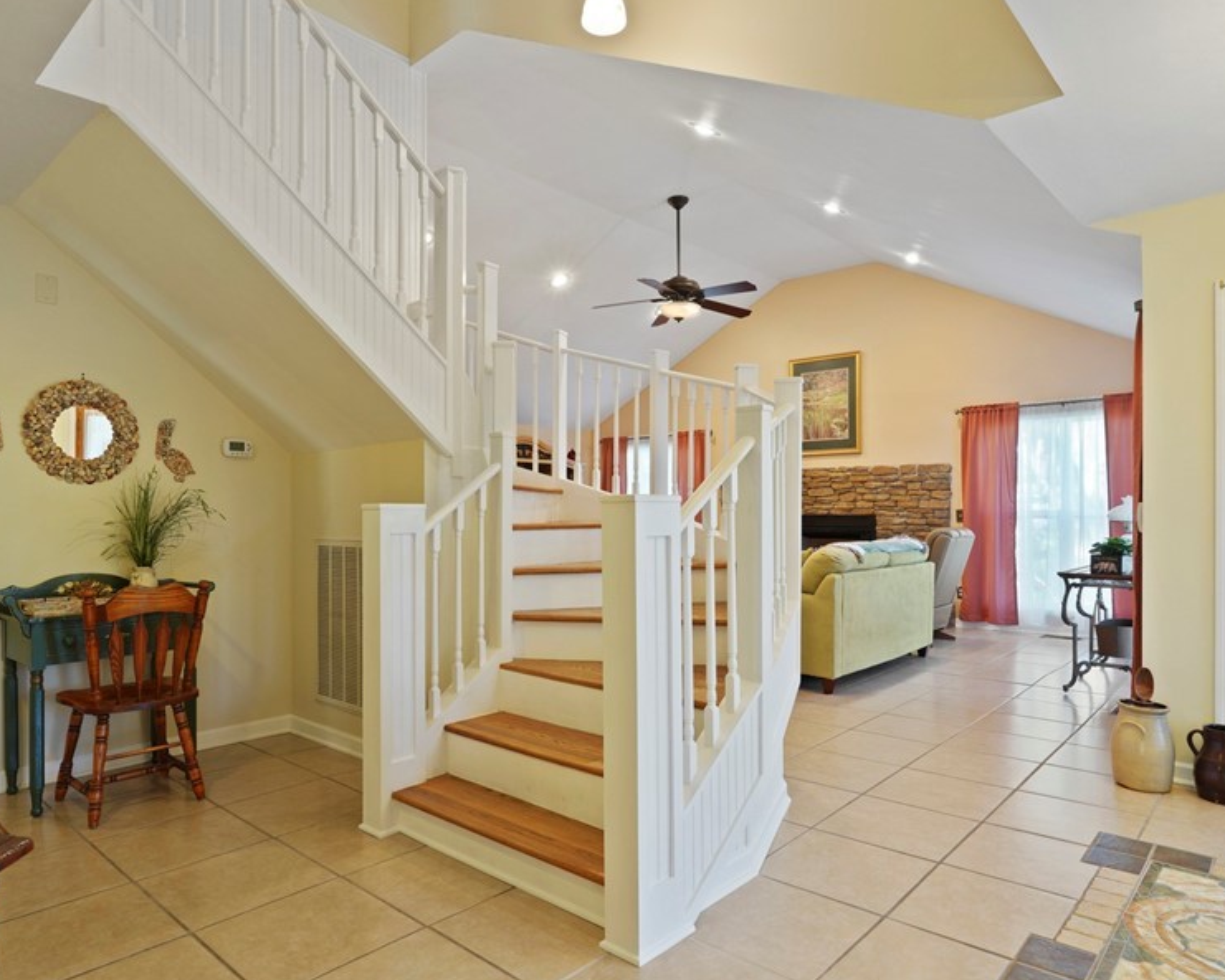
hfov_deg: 75.0
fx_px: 798
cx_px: 587
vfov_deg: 63.1
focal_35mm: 22
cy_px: 506
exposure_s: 1.3
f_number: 9
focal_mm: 16
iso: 320
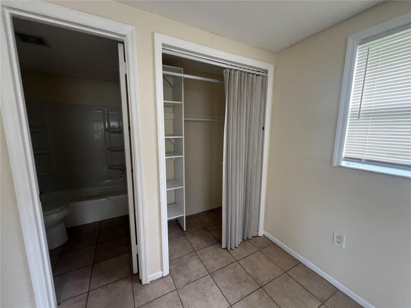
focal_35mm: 13
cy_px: 154
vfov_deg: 89.9
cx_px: 206
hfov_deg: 106.2
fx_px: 154
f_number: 1.8
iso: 250
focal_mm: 1.57
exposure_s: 1/99
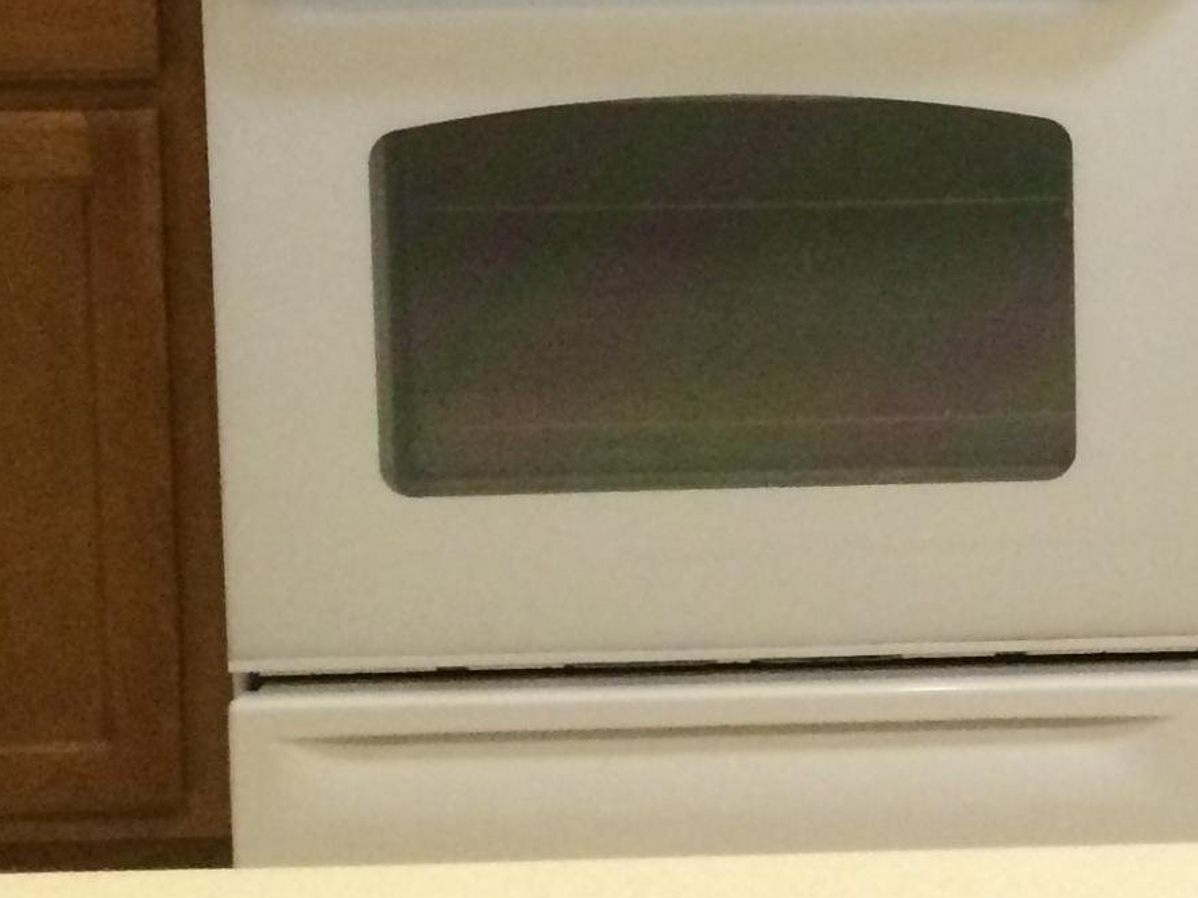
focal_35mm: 98
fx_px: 3392
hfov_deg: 18.8
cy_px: -449
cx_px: 1498
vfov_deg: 14.1
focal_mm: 4.15
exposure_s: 1/30
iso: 200
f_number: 2.2
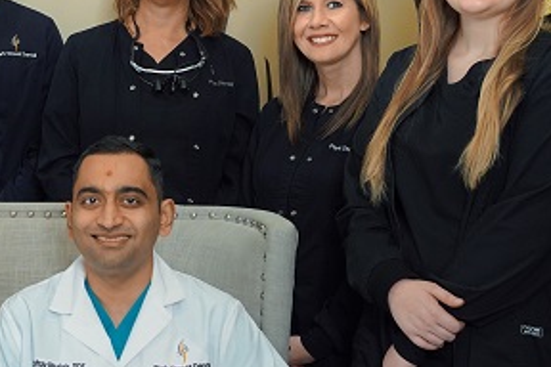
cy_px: 162
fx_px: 1393
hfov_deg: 21.1
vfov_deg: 15.0
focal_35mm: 91
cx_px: -71
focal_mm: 35
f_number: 4
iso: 1250
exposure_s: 1/160
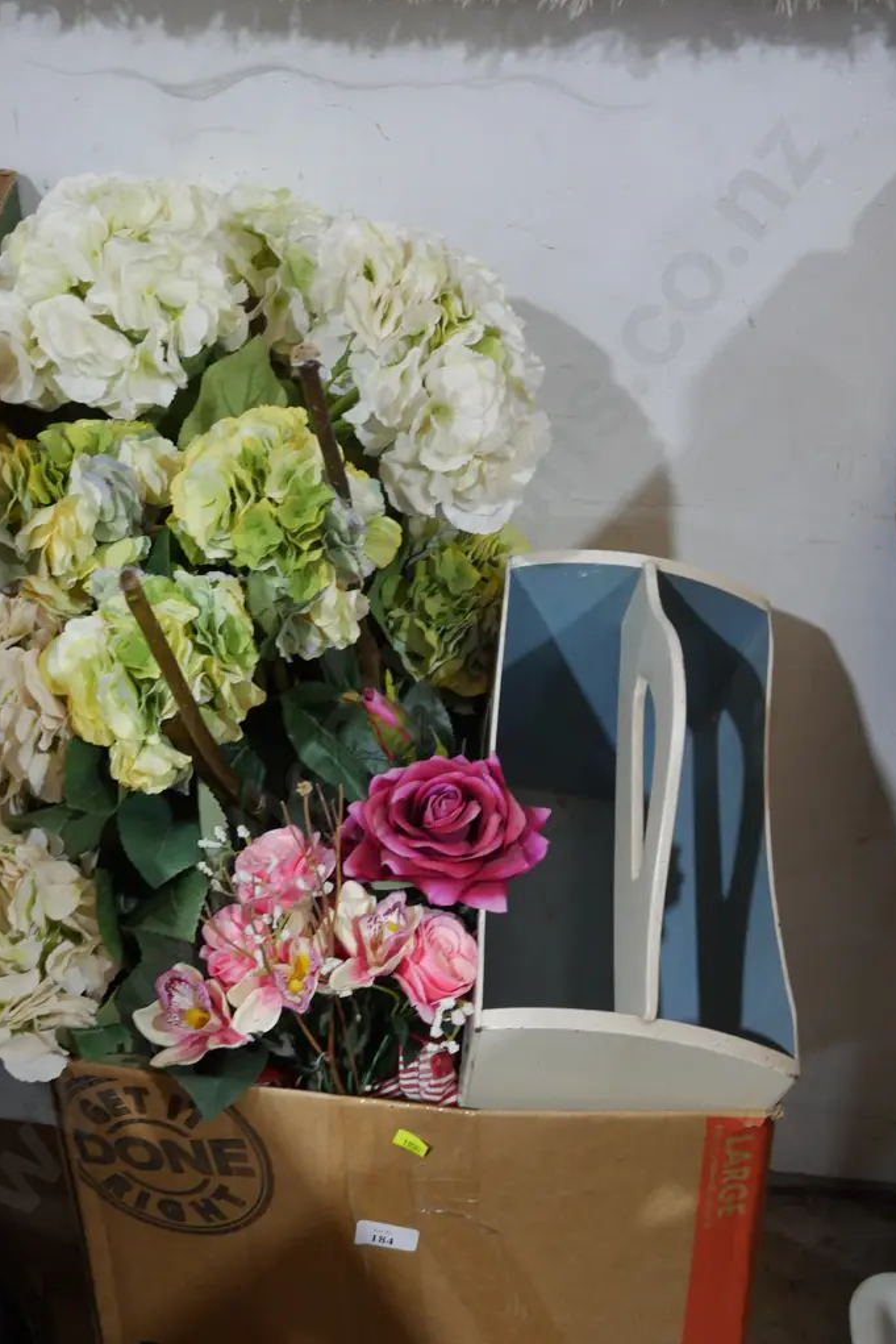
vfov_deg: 41.1
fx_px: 1791
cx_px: 399
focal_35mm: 48
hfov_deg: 28.1
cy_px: 671
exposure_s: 1/60
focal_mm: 23
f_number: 5.1
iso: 1600
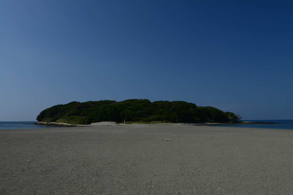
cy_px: 98
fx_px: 260
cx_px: 146
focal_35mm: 32
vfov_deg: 41.1
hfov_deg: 58.7
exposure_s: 1/200
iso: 100
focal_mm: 32
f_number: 11
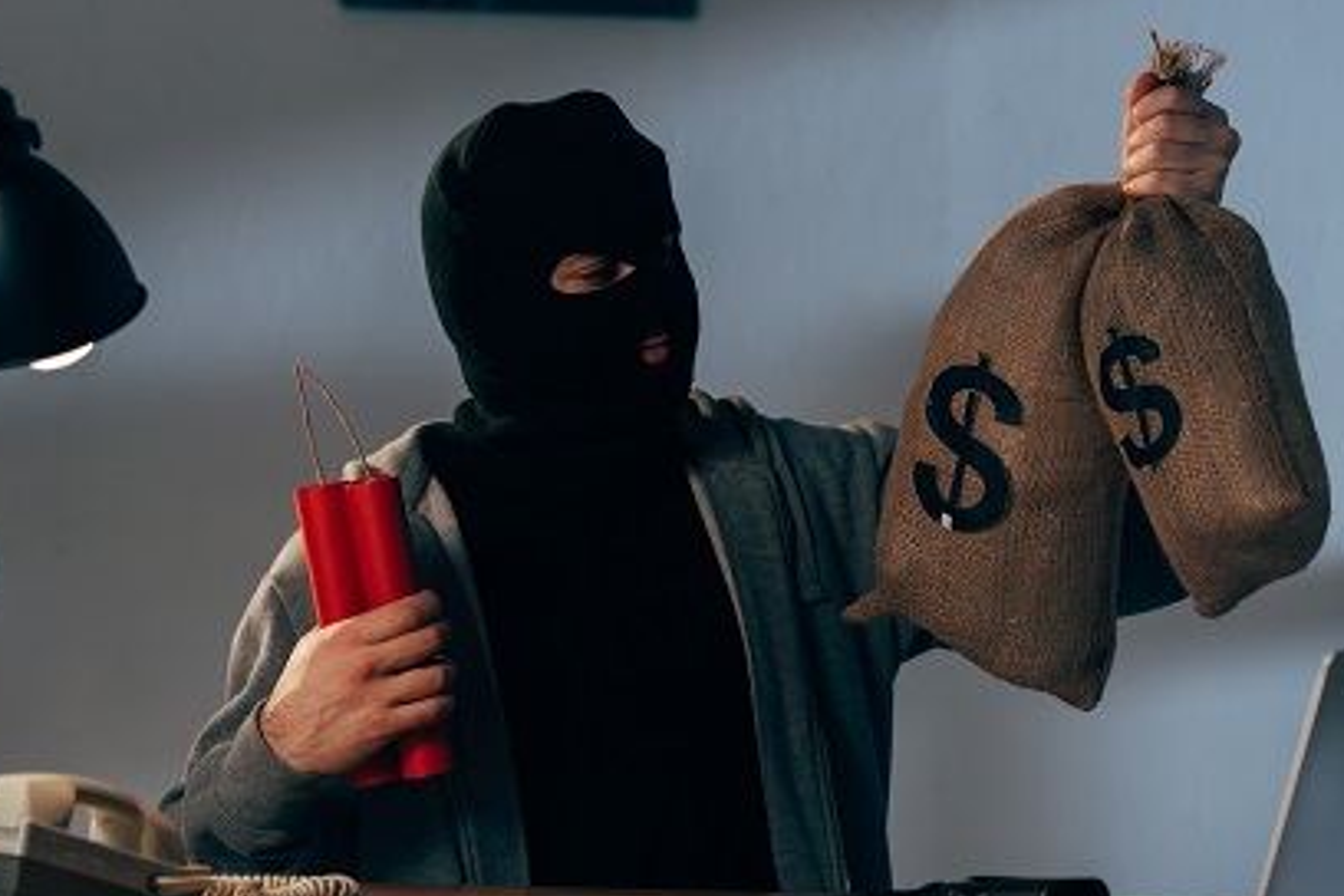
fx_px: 4480
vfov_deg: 11.4
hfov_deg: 17.1
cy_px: 427
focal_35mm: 120
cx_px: 669
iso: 160
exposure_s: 1/200
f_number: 3.5
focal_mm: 98
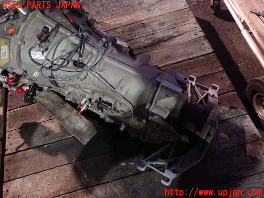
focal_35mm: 30
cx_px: 132
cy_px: 99
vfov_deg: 46.8
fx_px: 229
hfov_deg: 60.0
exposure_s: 1/25
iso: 800
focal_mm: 5.4
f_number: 2.3
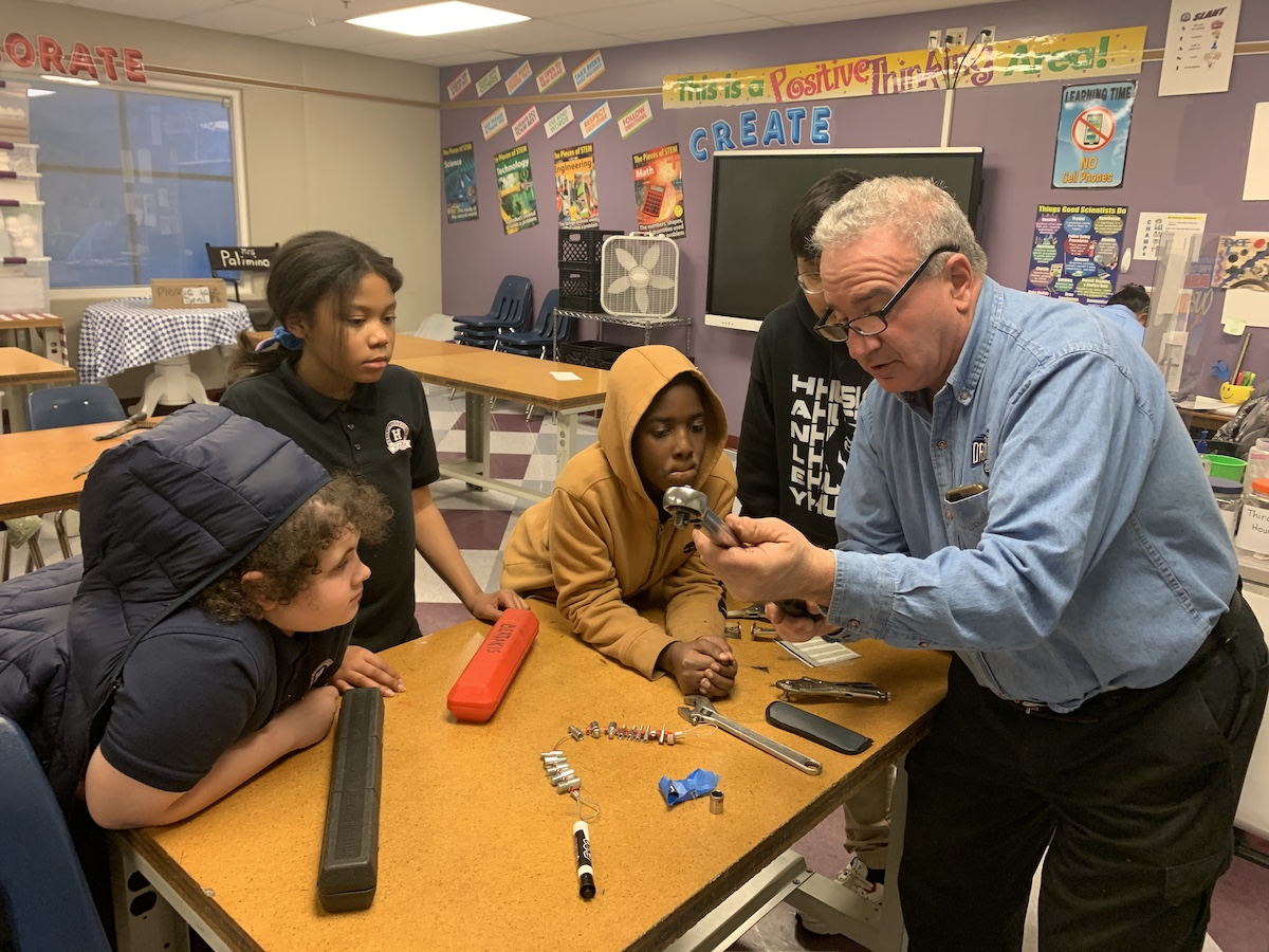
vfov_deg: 53.1
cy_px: 476
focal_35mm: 26
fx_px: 953
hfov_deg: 67.3
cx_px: 634
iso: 200
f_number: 1.8
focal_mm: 4.25
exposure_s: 1/60
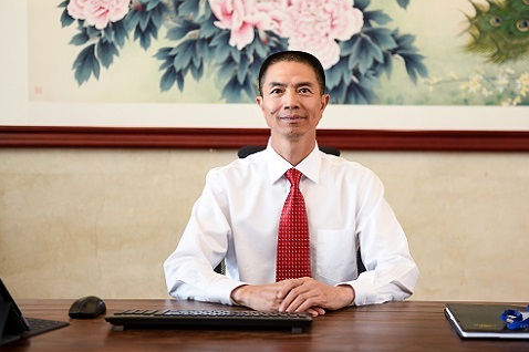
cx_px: 291
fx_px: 999
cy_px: 147
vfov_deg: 20.0
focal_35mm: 68
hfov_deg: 29.7
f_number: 2.8
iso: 1000
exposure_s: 1/160
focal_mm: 58
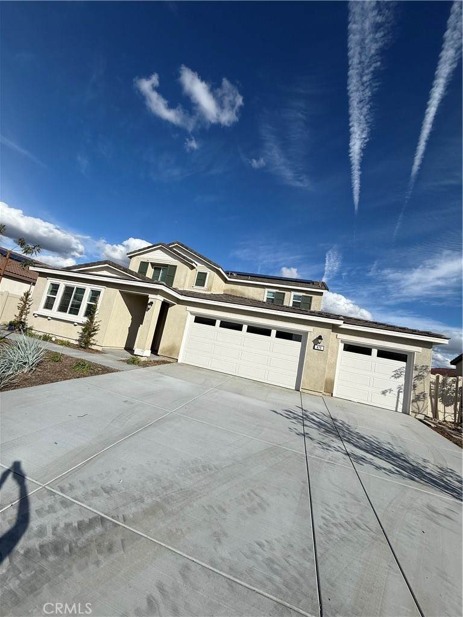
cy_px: 308
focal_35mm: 14
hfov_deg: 85.7
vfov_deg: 102.1
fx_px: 250
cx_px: 232
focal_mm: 2.22
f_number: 2.2
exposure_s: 1/5155
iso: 50
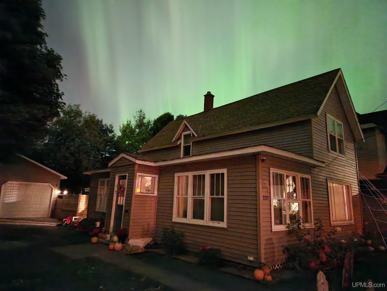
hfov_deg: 73.9
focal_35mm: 23
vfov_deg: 58.9
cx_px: 194
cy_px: 146
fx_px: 257
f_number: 1.8
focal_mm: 5.4
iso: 4000
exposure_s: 1/4
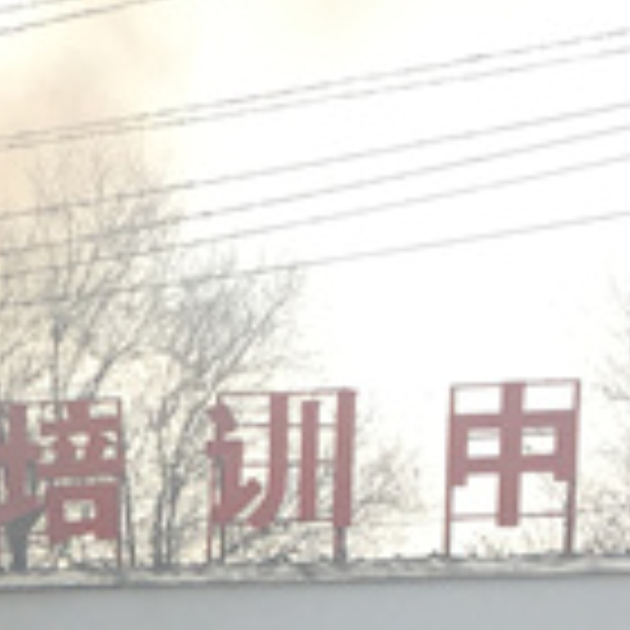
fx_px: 3006
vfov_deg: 11.0
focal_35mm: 146
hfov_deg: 11.4
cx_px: -351
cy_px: 1188
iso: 25
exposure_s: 1/699
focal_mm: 4.15
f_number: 2.2
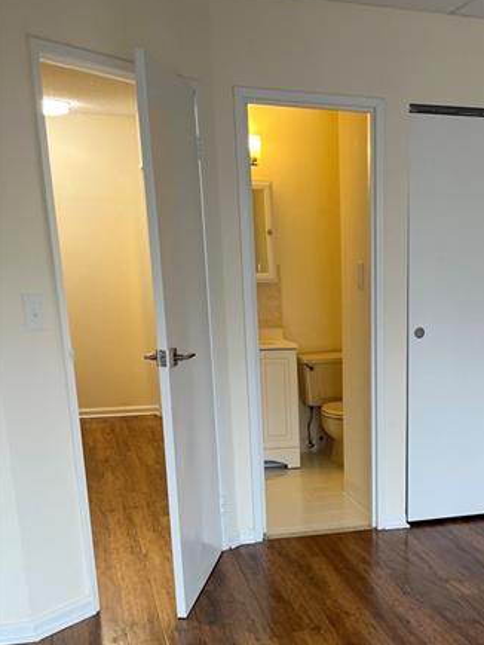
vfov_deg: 39.6
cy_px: 514
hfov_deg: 30.3
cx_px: 423
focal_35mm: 46
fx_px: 857
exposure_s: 1/104
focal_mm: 5.1
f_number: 1.6
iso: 125
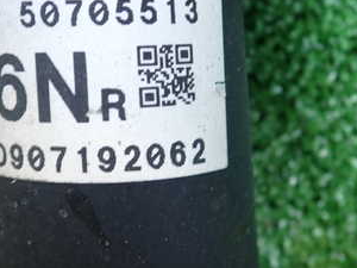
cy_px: 64
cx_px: 145
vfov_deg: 24.1
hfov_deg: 32.1
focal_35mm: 60
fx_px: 619
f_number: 2.3
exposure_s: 1/60
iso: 200
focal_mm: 5.4
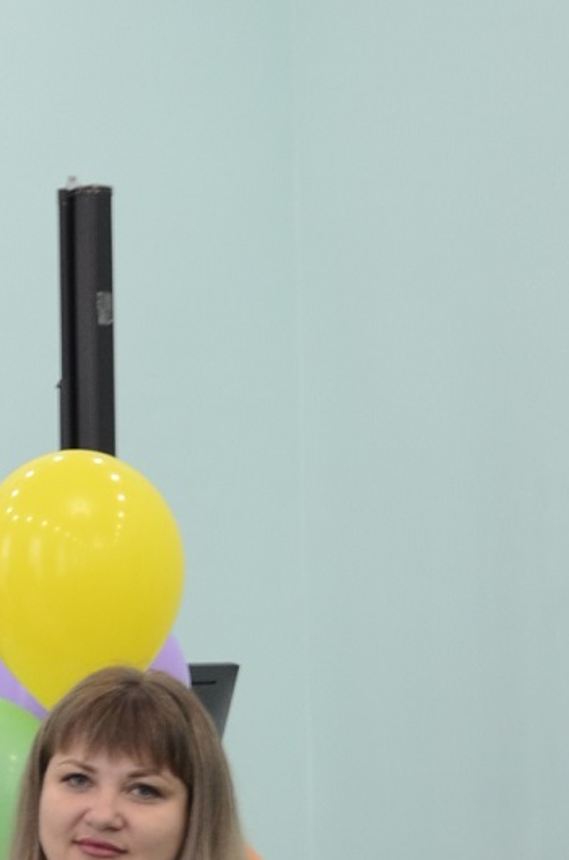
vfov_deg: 16.9
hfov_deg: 11.2
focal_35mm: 119
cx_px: -126
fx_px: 2836
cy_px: 836
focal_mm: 28
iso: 800
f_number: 4
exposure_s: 1/50
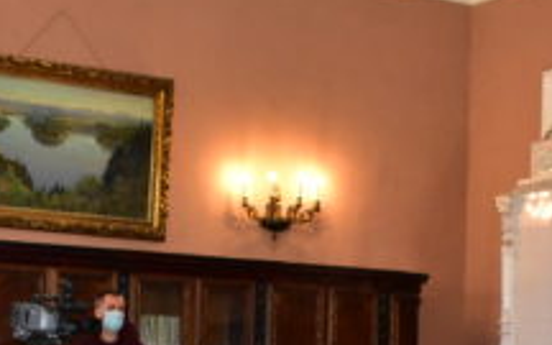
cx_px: 141
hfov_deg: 22.0
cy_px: 483
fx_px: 1406
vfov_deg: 13.4
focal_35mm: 93
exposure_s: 1/250
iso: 6400
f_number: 6.3
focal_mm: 21
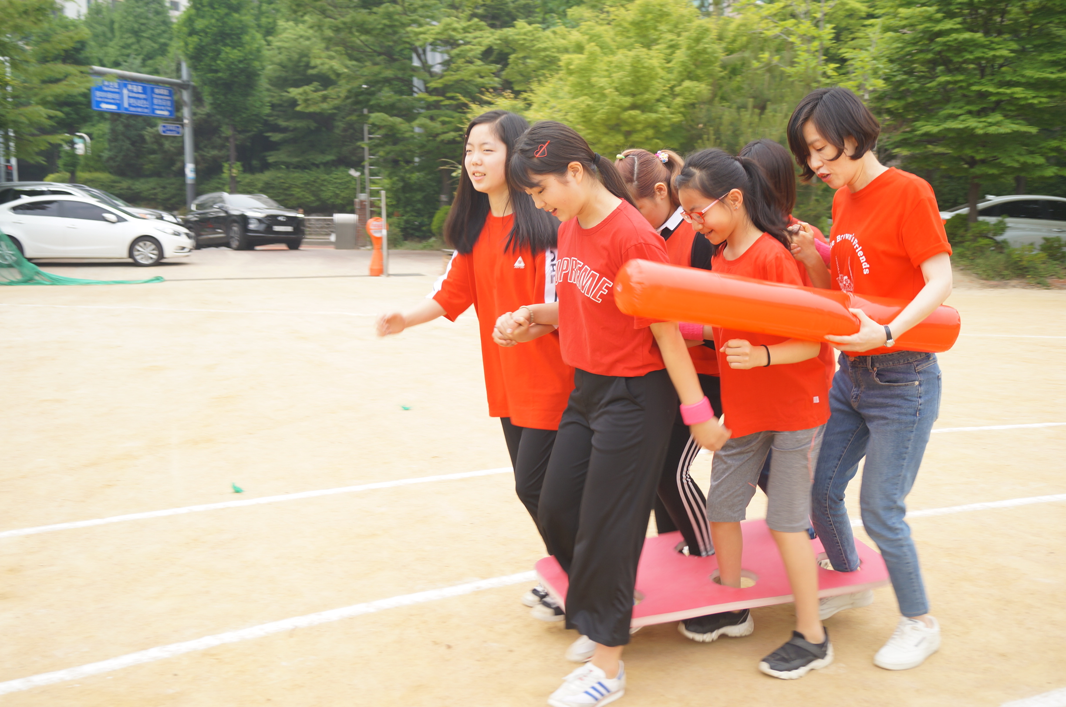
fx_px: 1064
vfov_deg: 36.8
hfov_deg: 53.2
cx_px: 533
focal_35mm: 36
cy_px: 354
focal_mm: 24
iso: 100
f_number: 4.5
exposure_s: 1/80
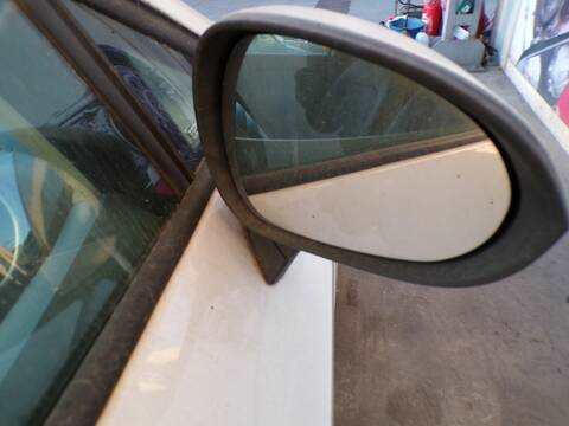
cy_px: 213
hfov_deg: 71.6
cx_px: 284
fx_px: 394
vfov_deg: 56.8
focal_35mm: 24
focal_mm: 4.3
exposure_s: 1/38
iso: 100
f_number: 3
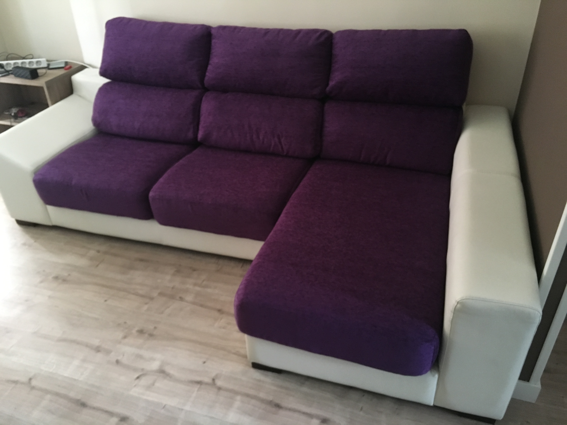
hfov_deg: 61.7
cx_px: 284
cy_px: 212
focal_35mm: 29
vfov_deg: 48.2
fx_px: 475
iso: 200
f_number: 2.2
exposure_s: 1/17
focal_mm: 4.15
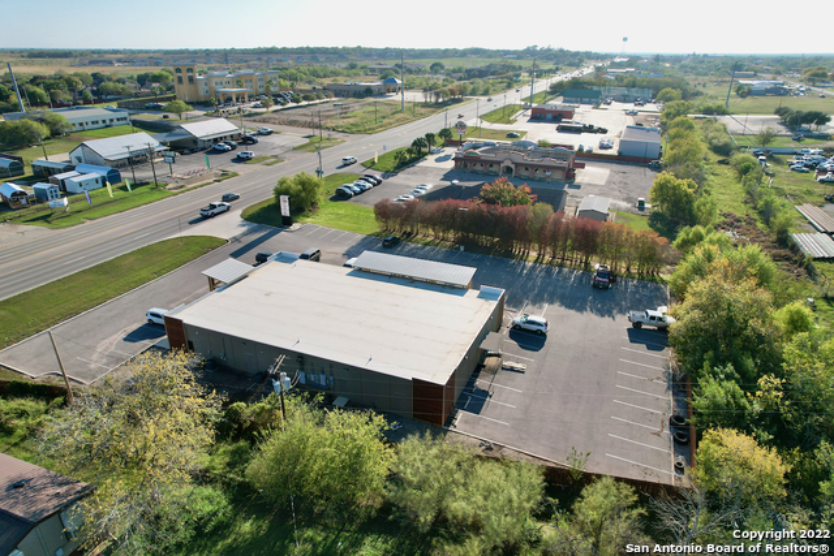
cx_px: 417
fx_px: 510
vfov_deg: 57.3
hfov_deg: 78.6
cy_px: 278
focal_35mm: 22
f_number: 2.8
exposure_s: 1/1600
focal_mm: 8.38
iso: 100
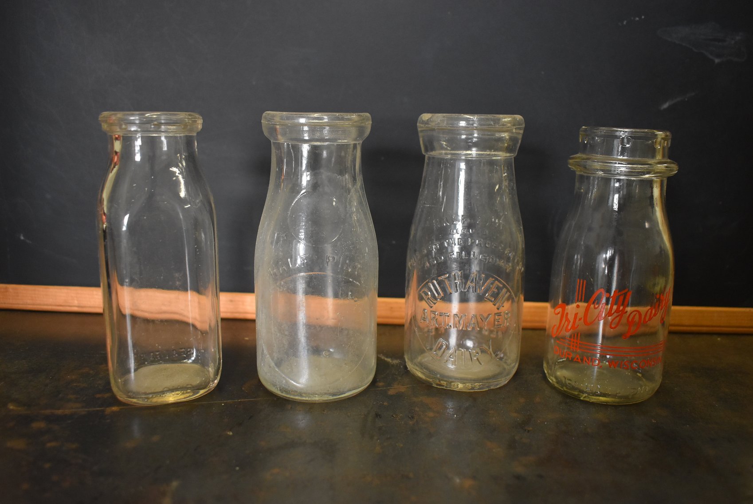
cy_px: 252
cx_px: 376
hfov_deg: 61.9
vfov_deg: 43.7
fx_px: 628
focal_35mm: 30
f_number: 4
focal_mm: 20
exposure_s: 1/125
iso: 1600
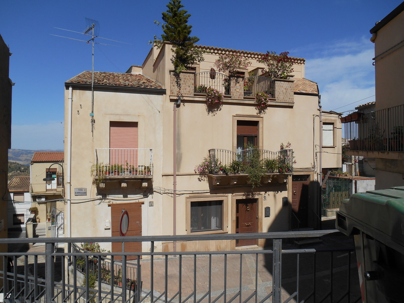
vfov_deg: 53.1
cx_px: 202
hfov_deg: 67.3
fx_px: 303
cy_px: 152
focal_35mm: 26
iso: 80
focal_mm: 4.7
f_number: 3.4
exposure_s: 1/2000
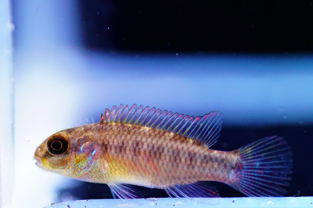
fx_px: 1321
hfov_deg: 13.5
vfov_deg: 9.0
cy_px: 102
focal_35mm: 152
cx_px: 170
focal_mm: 90
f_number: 2.8
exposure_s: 1/640
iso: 3200
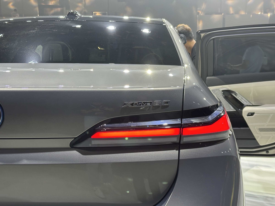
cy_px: 103
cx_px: 138
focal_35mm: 48
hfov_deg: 39.7
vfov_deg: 30.3
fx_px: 381
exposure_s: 1/100
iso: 100
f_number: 1.78
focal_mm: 6.86
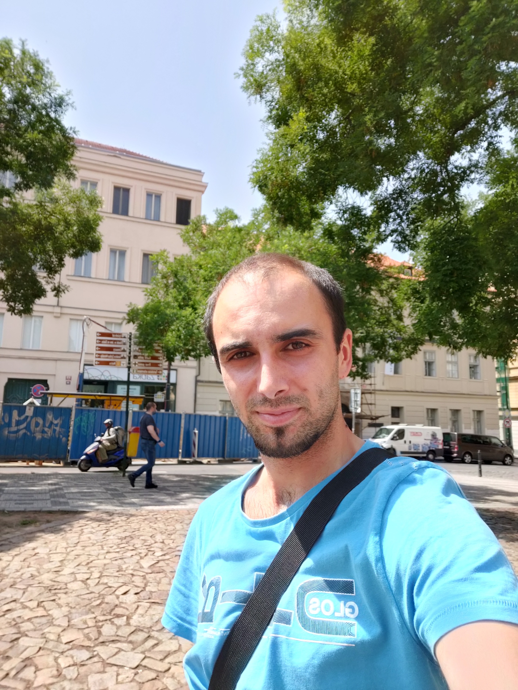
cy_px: 345
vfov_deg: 81.7
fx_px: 399
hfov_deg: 66.0
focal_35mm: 20
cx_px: 259
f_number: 2
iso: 100
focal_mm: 3.45
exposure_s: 1/568
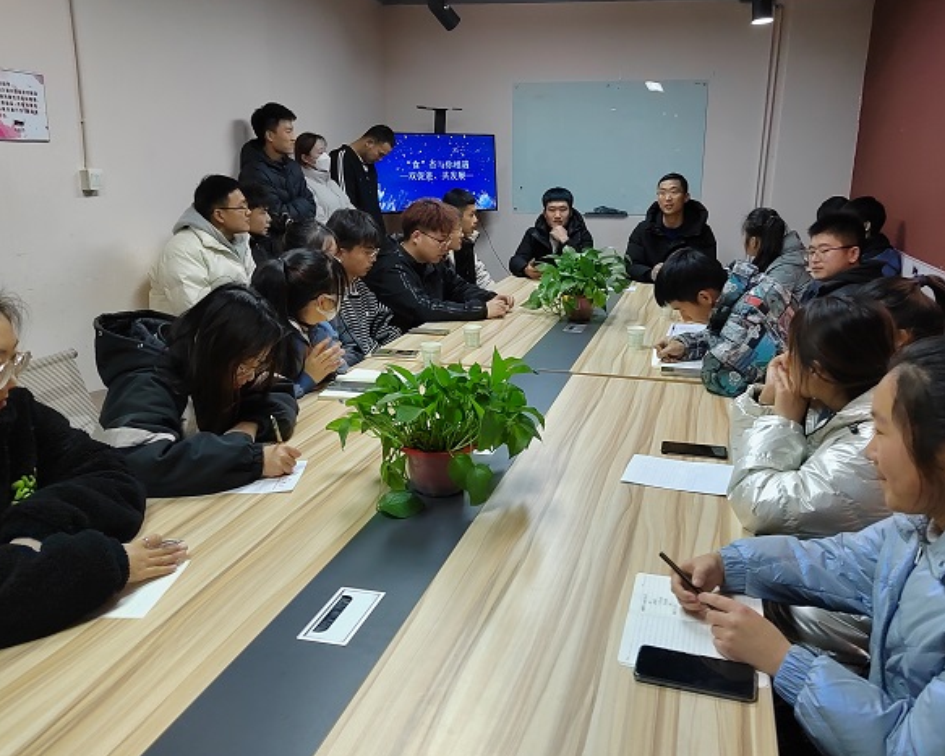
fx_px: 839
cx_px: 514
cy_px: 376
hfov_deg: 58.7
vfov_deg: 48.5
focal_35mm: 30
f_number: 1.9
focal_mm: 5.52
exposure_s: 1/50
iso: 1088
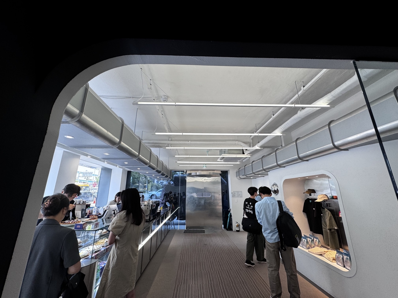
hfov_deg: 102.1
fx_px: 161
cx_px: 199
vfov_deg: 85.7
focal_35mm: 14
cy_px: 149
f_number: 2.2
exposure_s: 1/120
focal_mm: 2.2
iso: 64
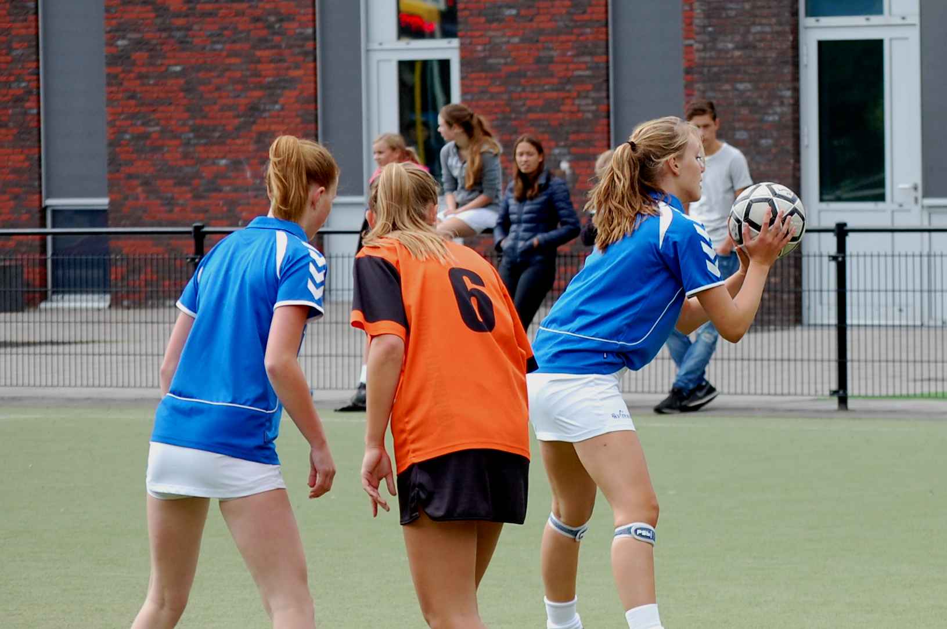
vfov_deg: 9.3
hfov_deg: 14.0
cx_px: 474
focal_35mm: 147
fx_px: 3863
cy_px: 314
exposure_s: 1/500
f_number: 5.6
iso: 400
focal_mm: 98
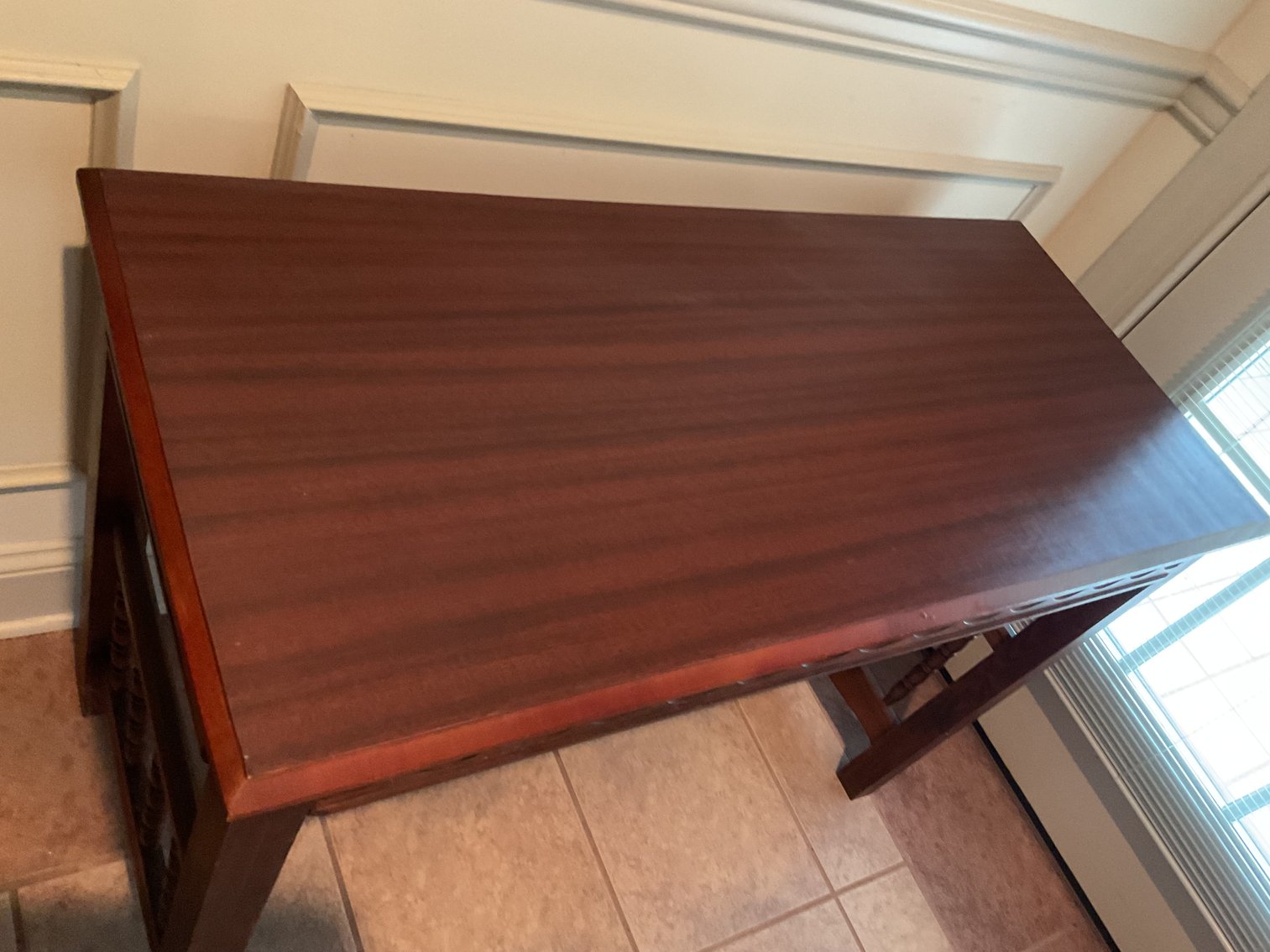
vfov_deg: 48.2
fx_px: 1064
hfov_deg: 61.7
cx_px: 635
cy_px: 476
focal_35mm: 29
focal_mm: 3
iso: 500
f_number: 1.8
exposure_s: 1/30
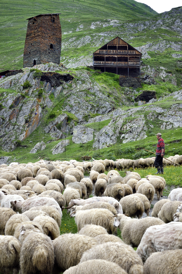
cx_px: 91
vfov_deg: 28.9
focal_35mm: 70
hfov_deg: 19.4
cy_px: 137
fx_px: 531
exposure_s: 1/400
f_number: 10
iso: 400
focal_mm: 70
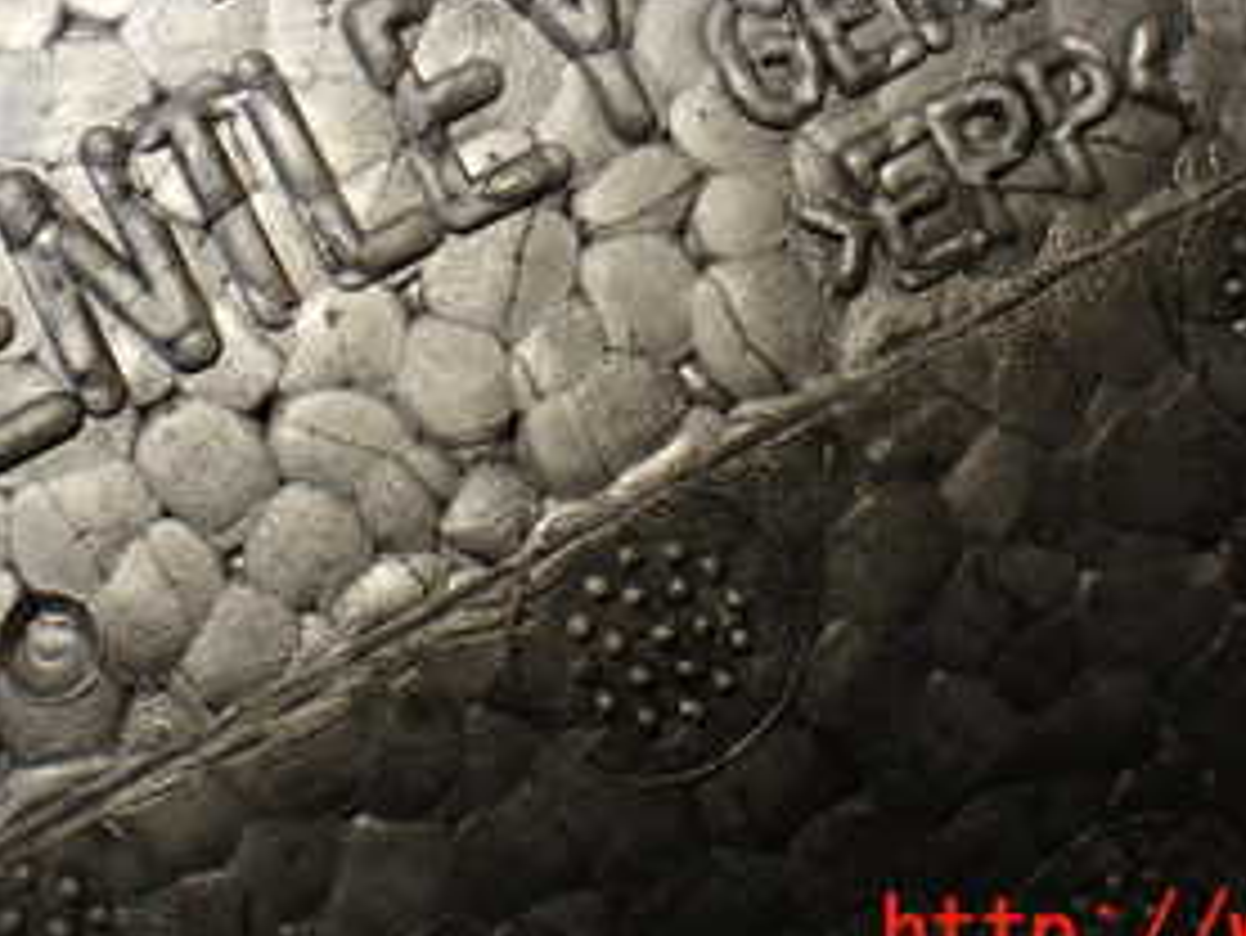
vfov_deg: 21.7
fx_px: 2341
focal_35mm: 65
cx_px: 549
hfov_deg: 29.8
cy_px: -18
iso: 250
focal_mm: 5.4
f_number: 2.3
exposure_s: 1/125
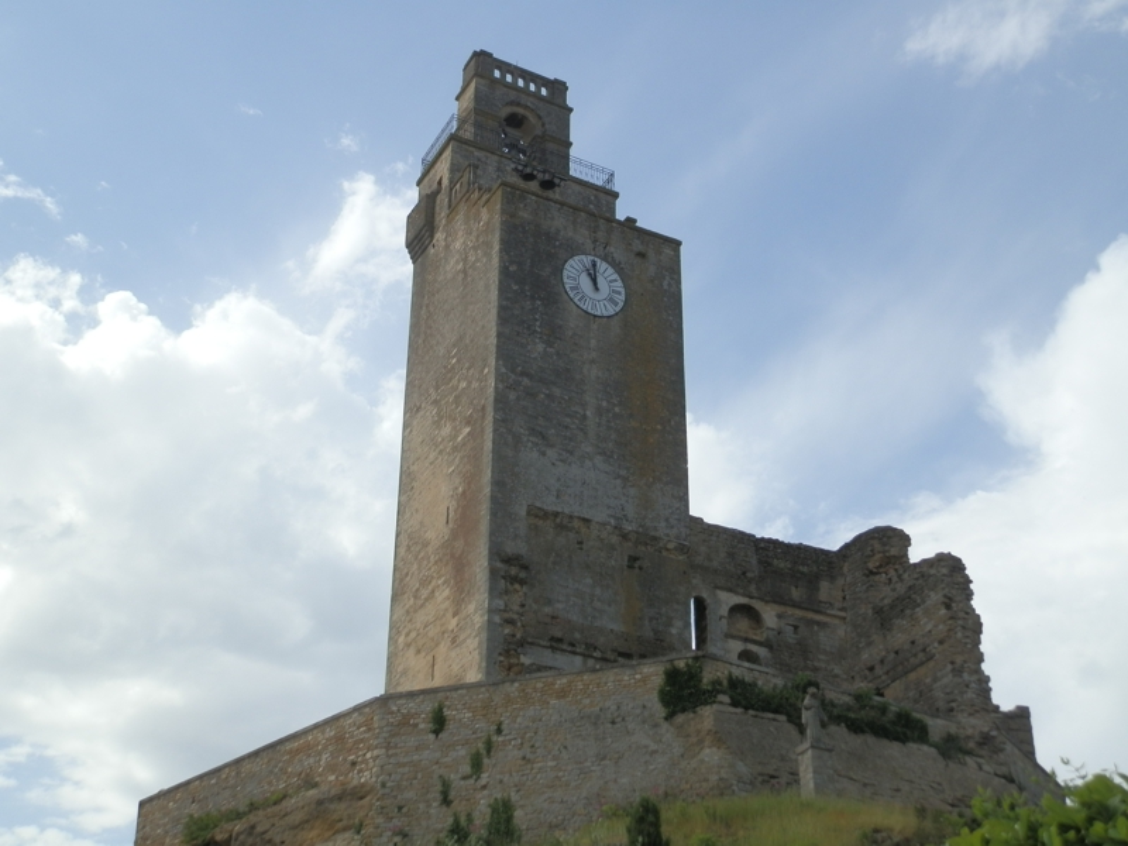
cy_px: 423
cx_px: 564
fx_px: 1532
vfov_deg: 30.9
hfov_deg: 40.4
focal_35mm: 47
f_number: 3.5
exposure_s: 1/1000
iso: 64
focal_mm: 8.51
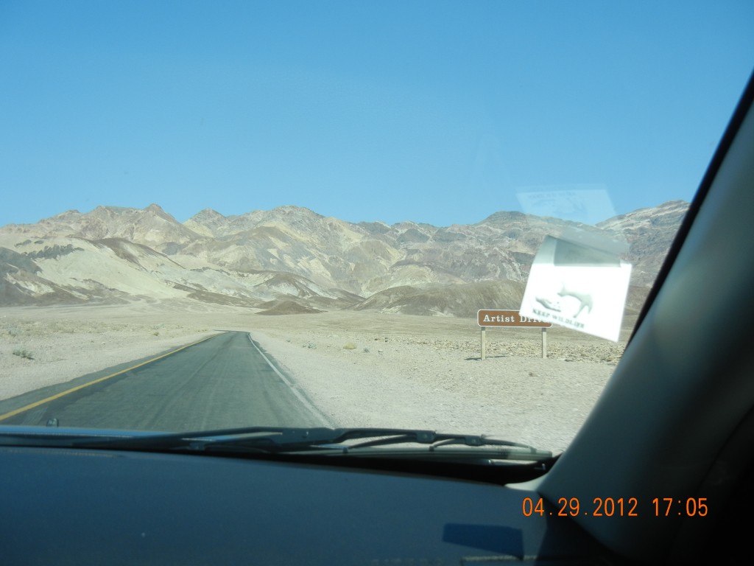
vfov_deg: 41.8
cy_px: 283
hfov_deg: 54.0
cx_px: 377
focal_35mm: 34
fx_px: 741
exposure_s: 1/265
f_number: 7.2
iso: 160
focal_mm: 6.2
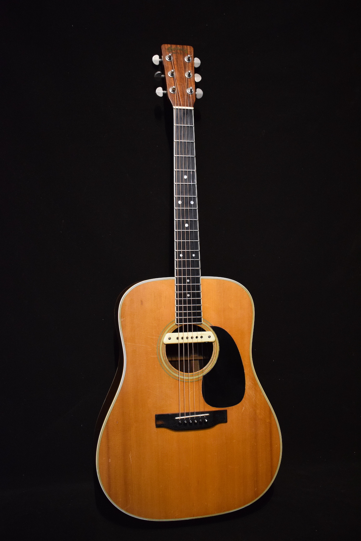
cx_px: 180
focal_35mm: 34
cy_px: 270
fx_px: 519
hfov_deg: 38.4
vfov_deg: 55.1
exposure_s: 1/30
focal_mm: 23
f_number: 3.8
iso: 2200
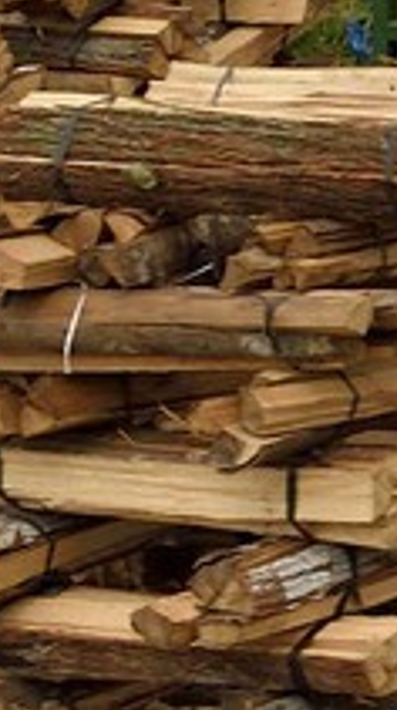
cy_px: -363
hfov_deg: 4.4
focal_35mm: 191
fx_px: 3590
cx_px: 2591
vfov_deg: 10.9
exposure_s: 1/640
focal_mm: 24
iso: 400
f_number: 10
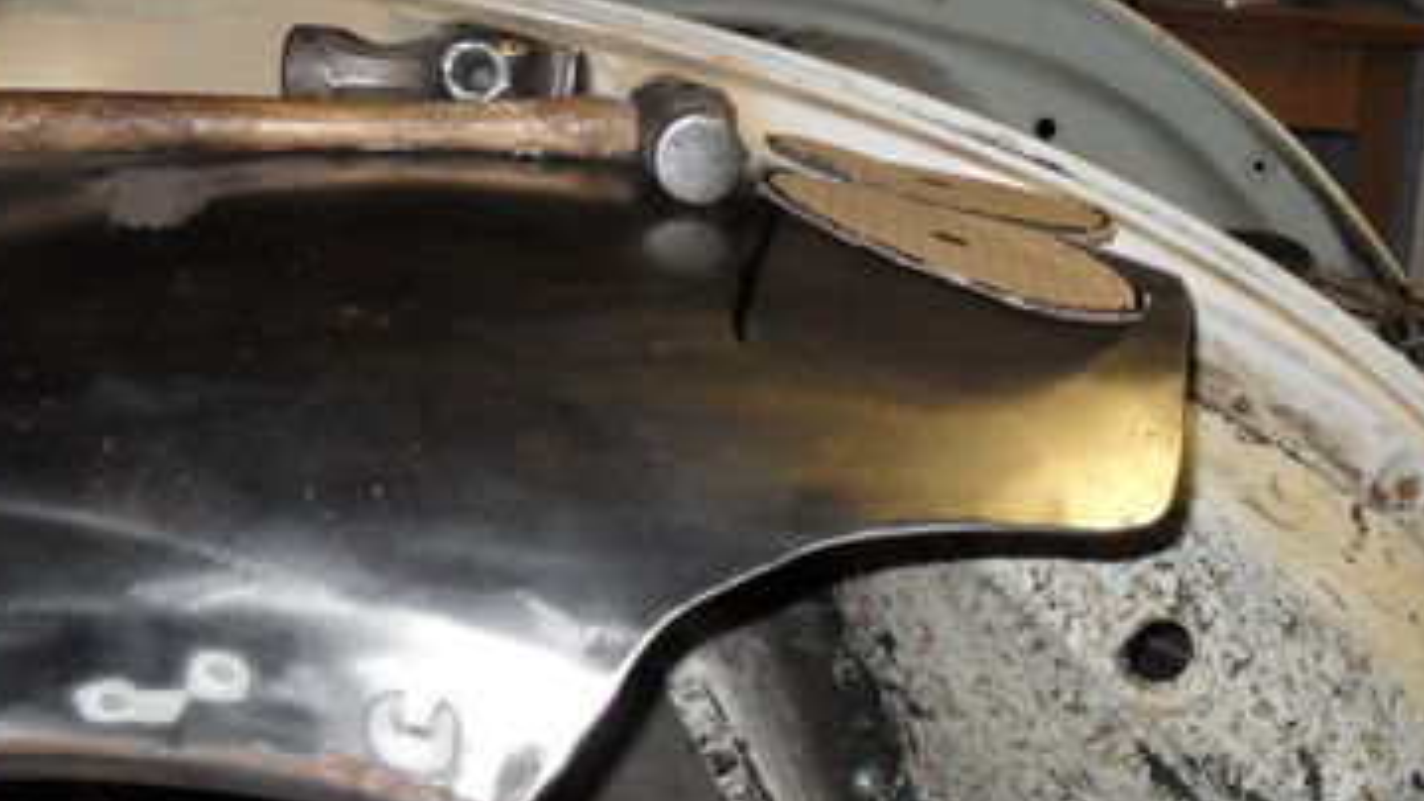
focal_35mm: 68
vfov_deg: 17.5
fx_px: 2568
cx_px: 1087
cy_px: 690
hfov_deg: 30.4
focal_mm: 6.2
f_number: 2.8
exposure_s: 1/45
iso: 200
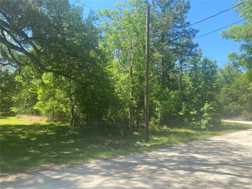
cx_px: 126
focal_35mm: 26
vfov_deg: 53.1
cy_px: 94
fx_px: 189
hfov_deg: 67.3
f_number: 1.8
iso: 32
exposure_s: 1/822
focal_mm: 4.25
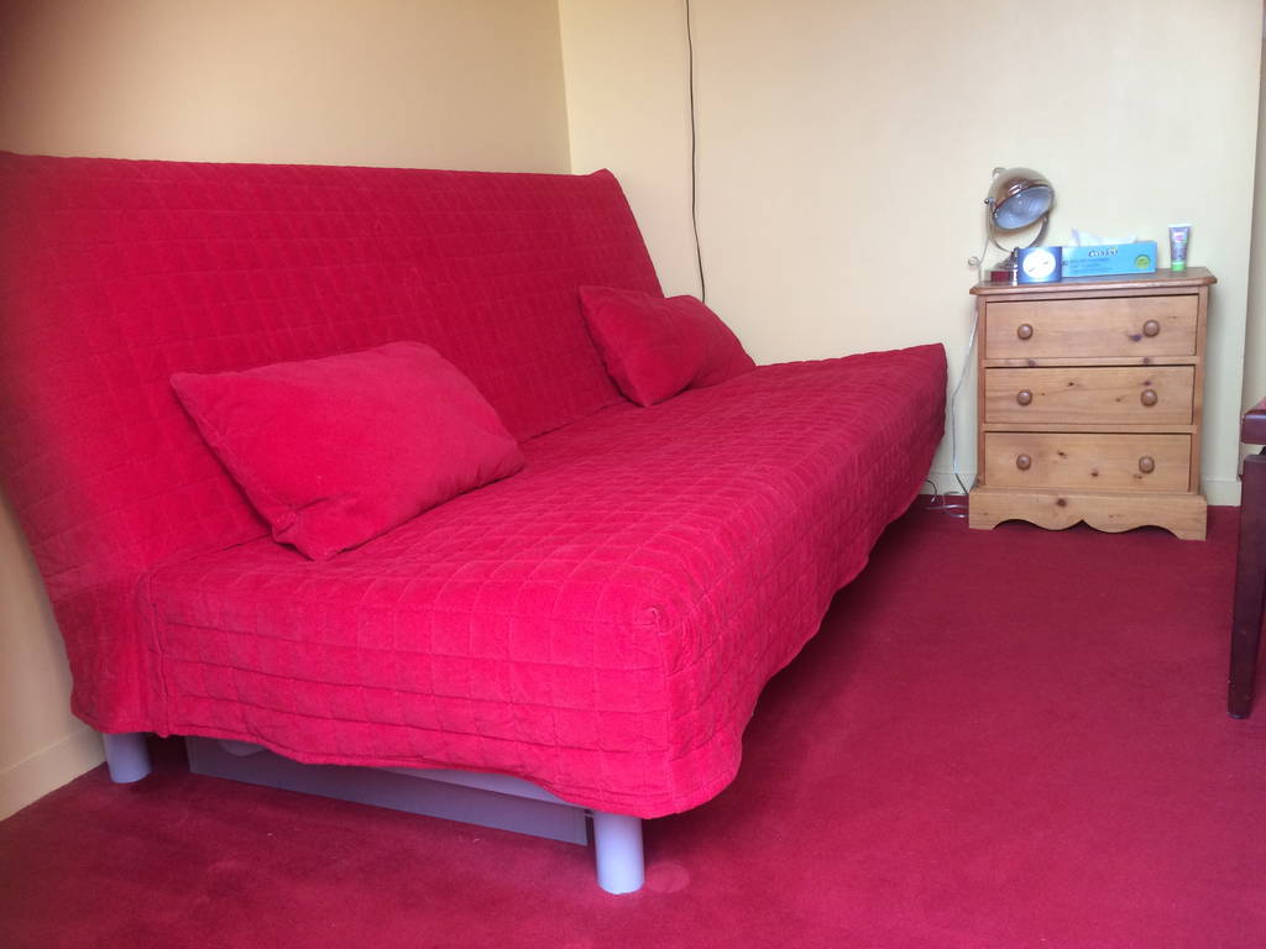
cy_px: 474
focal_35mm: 29
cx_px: 633
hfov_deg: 61.7
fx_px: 1061
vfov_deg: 48.2
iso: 64
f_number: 2.2
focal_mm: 4.15
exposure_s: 1/33
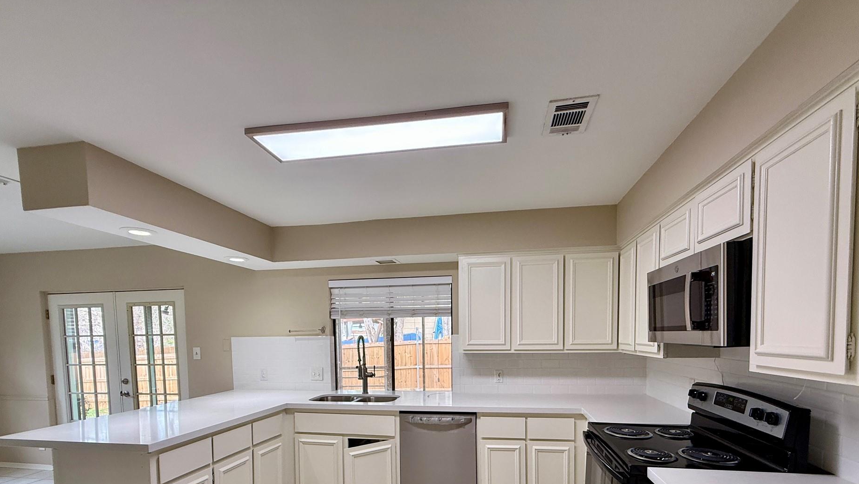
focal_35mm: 17
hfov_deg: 95.9
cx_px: 440
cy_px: 356
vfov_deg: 60.8
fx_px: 387
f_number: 2.2
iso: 125
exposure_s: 1/120
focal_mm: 2.22
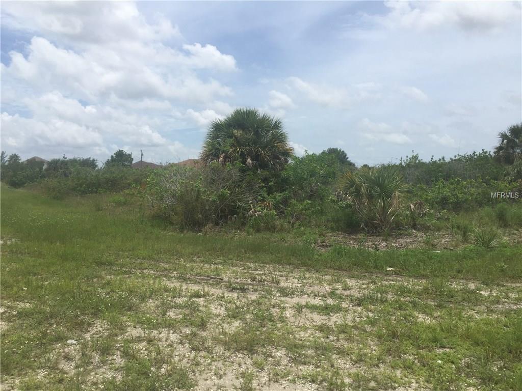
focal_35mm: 29
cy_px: 196
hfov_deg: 61.7
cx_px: 261
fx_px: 437
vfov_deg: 48.2
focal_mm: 4.15
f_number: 2.2
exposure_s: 1/2825
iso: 32
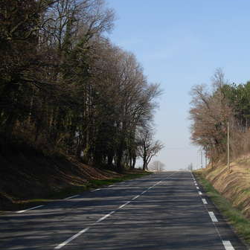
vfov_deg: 28.6
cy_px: 127
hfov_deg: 28.3
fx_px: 490
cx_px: 176
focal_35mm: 60
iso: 79
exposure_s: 1/939
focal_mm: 6.3
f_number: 2.9
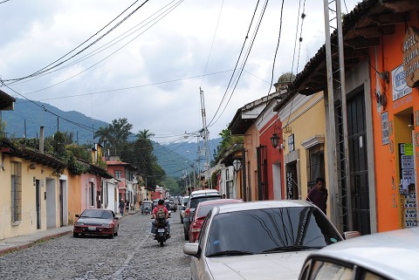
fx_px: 769
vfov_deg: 20.7
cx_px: 210
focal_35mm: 66
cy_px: 140
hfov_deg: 30.5
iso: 100
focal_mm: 44
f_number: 8
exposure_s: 1/250
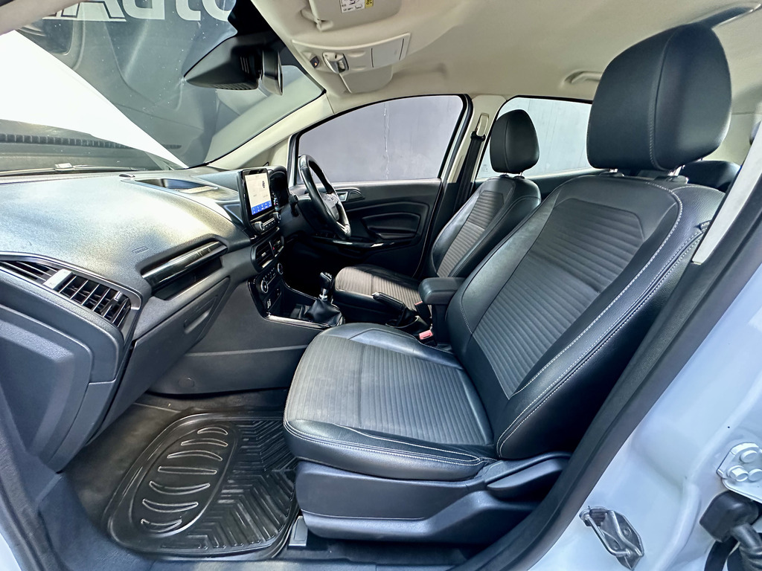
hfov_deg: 102.1
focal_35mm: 14
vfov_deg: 85.7
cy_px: 286
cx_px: 381
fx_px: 308
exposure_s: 1/60
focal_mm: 2.22
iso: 800
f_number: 2.2
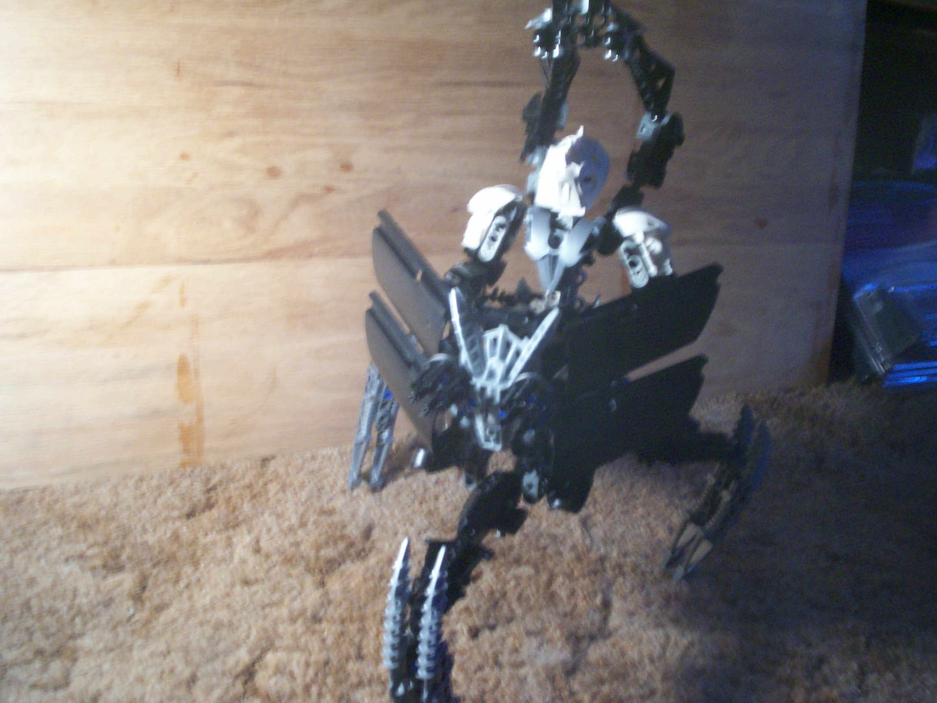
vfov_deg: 39.7
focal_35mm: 36
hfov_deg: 51.4
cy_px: 352
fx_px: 974
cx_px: 468
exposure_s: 1/9.91
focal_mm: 5.9
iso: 140
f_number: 4.5
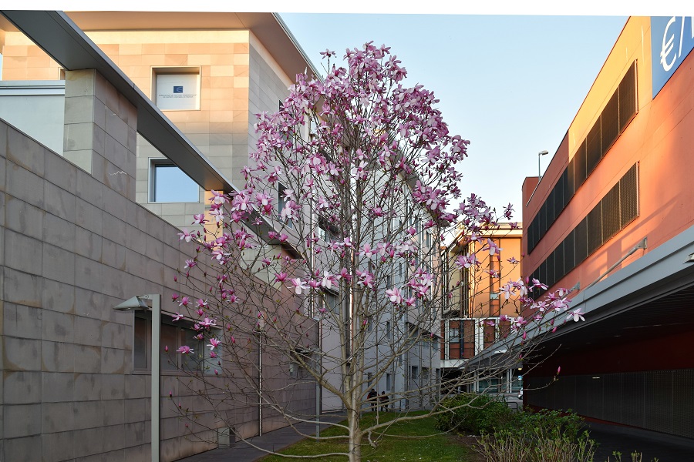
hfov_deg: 57.2
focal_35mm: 33
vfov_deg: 40.0
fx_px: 636
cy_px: 231
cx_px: 347
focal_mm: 22
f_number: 5.6
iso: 320
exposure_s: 1/125
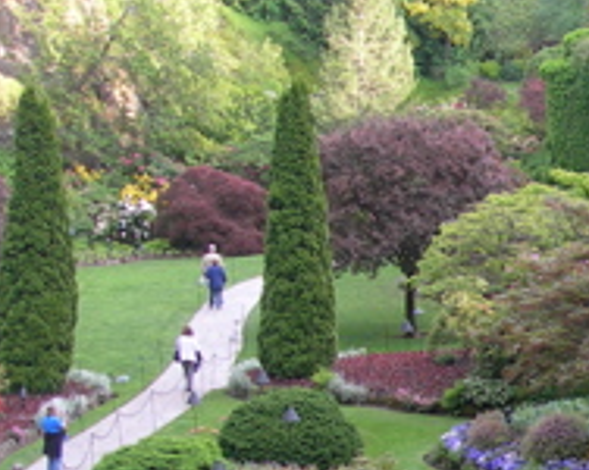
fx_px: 2142
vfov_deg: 12.4
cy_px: 415
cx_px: 943
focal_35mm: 123
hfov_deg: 14.4
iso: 50
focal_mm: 7.8
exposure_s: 1/57.7
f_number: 2.8
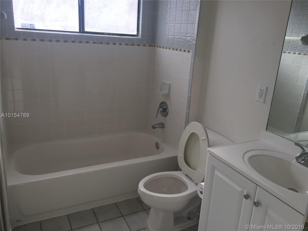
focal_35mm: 29
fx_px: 258
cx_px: 154
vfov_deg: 48.2
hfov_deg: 61.7
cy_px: 116
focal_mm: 4.15
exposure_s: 1/120
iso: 40
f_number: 2.2
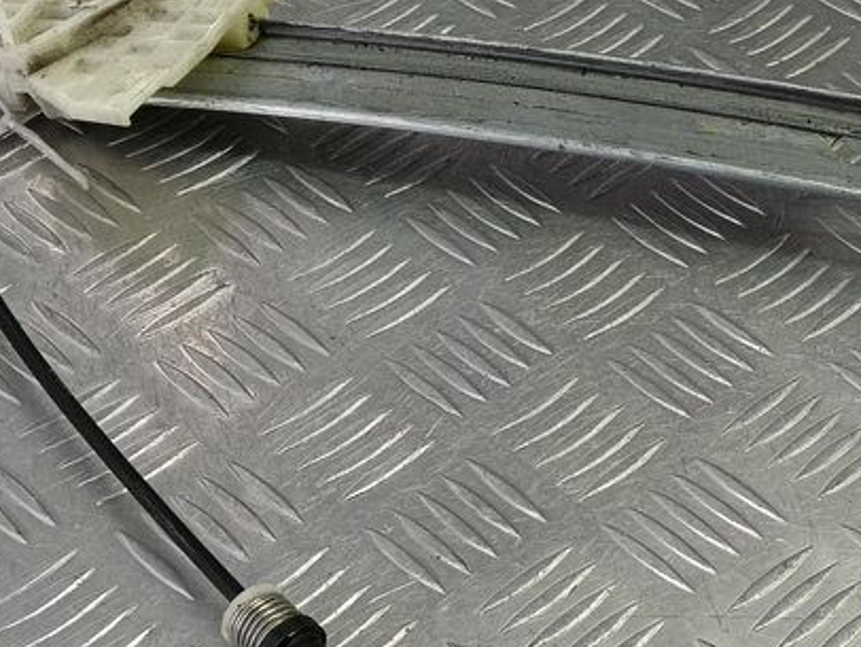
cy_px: 435
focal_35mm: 58
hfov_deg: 32.1
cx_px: 717
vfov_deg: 25.1
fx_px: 1443
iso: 101
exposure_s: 1/50
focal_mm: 4.11
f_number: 1.6
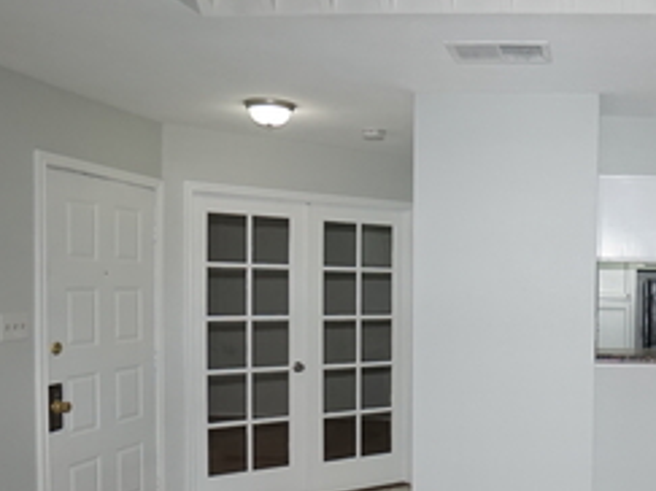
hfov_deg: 45.3
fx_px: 720
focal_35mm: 38
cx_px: 567
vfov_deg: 37.4
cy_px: 320
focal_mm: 10
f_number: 4
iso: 500
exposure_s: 1/160
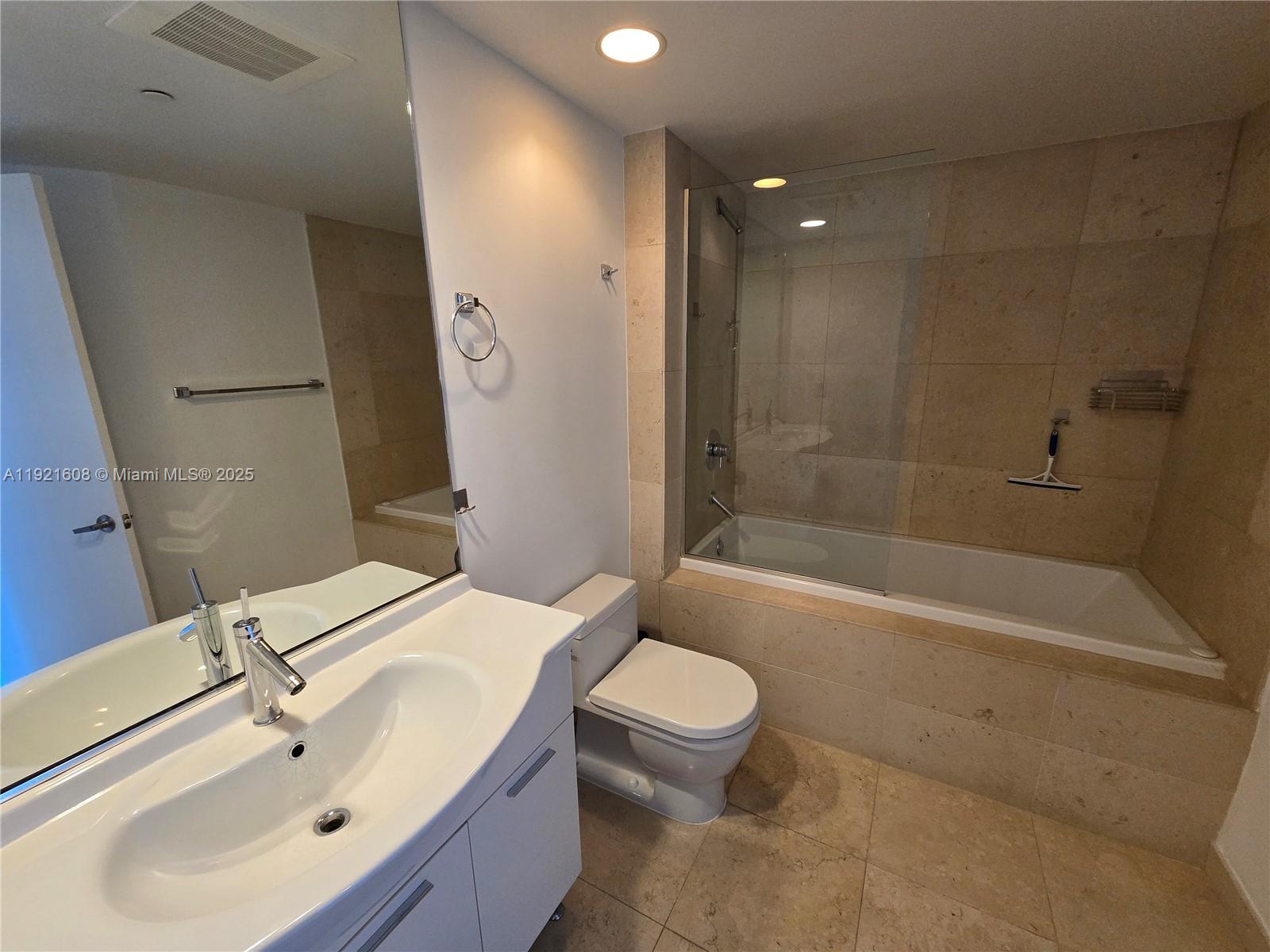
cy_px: 476
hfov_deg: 106.2
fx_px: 477
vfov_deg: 89.9
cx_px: 635
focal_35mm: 13
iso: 500
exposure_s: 1/60
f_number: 2.2
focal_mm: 2.2
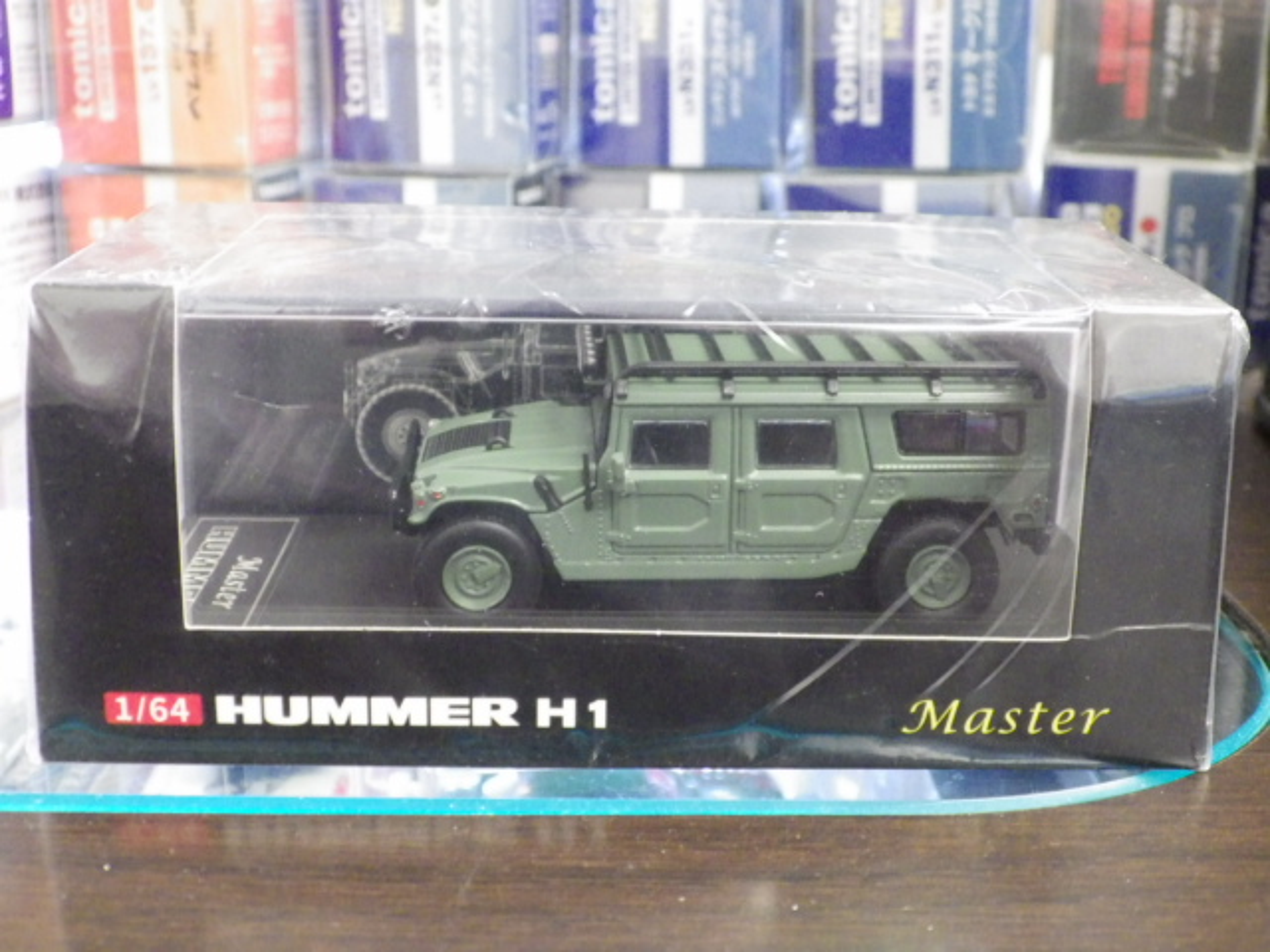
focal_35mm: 50
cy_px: 476
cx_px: 635
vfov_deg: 29.1
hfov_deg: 38.2
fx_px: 1834
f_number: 3.8
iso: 1600
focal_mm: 9
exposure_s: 1/25
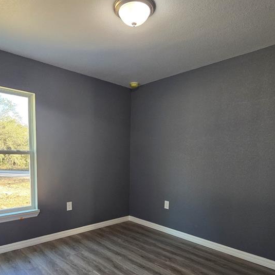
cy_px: 177
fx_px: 198
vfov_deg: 68.2
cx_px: 120
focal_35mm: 22
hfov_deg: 69.4
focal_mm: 2.2
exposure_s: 1/60
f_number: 2.2
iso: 160
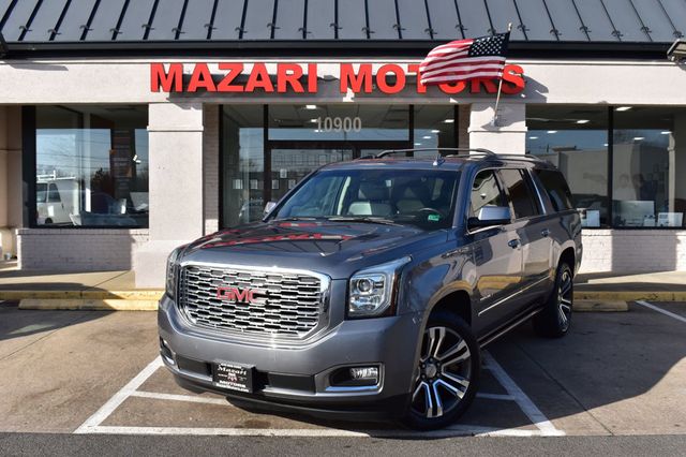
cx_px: 343
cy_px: 228
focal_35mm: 39
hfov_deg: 49.6
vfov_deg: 34.2
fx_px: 743
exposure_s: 1/500
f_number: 11
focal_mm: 26
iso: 400
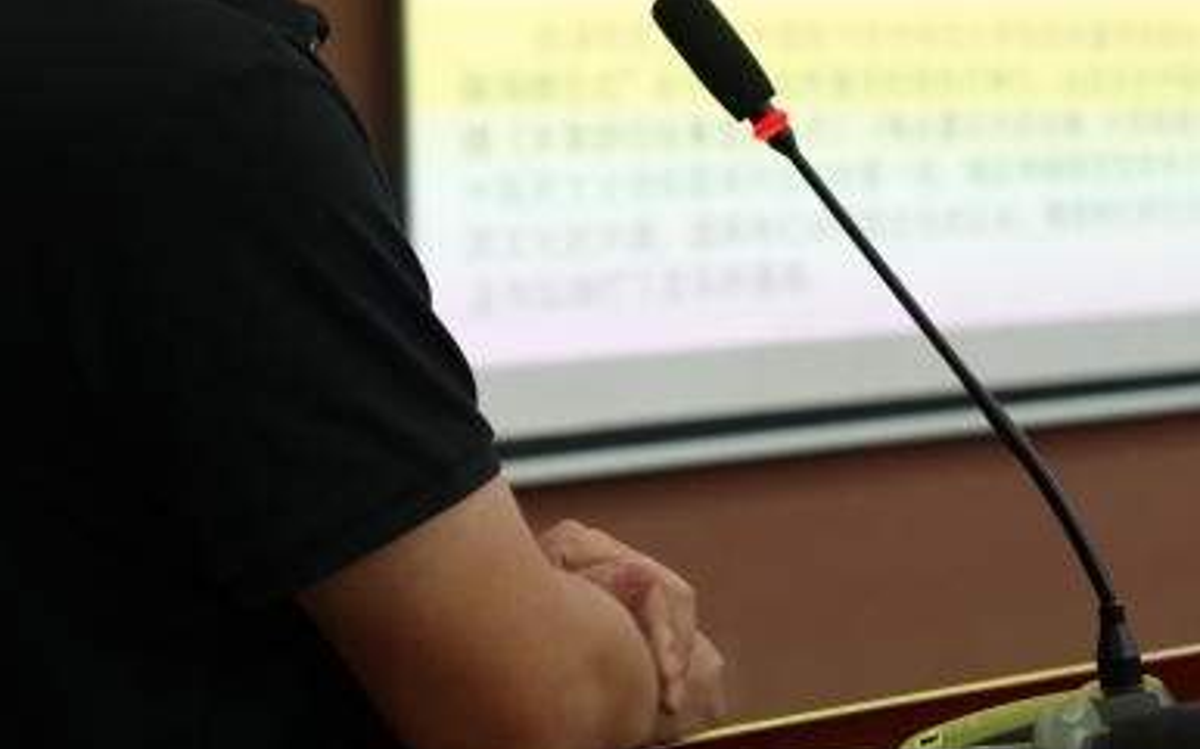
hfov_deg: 18.9
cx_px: 616
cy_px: -20
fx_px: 3596
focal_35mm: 110
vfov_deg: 11.8
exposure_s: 1/160
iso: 2500
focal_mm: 52
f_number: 4
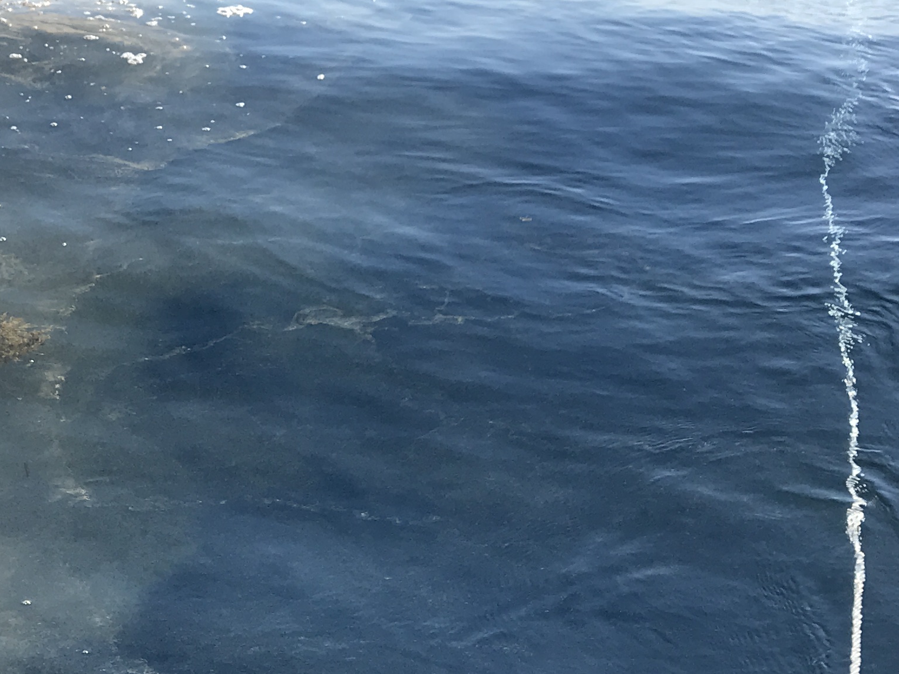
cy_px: 136
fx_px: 1922
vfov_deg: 19.7
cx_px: 168
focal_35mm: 74
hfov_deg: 25.8
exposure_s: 1/1880
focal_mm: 3.99
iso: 20
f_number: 1.8
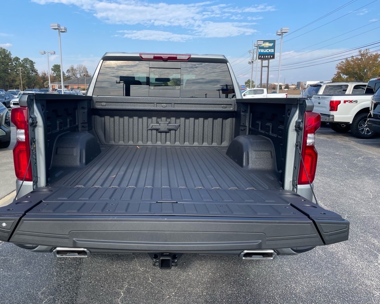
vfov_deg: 50.0
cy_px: 149
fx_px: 326
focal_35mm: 29
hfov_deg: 60.3
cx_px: 168
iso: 32
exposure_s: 1/1715
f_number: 1.6
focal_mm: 4.2
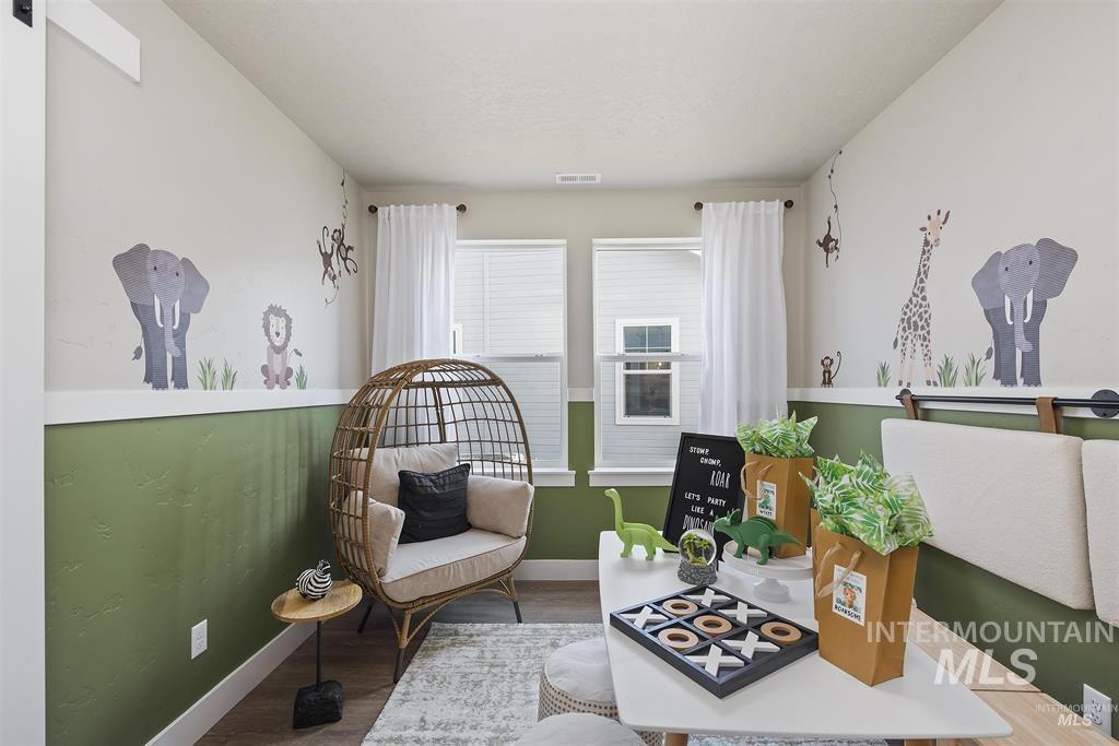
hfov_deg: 100.4
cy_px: 373
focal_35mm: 15
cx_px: 560
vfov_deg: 77.3
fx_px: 466
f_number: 6.3
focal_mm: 15
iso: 320
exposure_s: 1/3
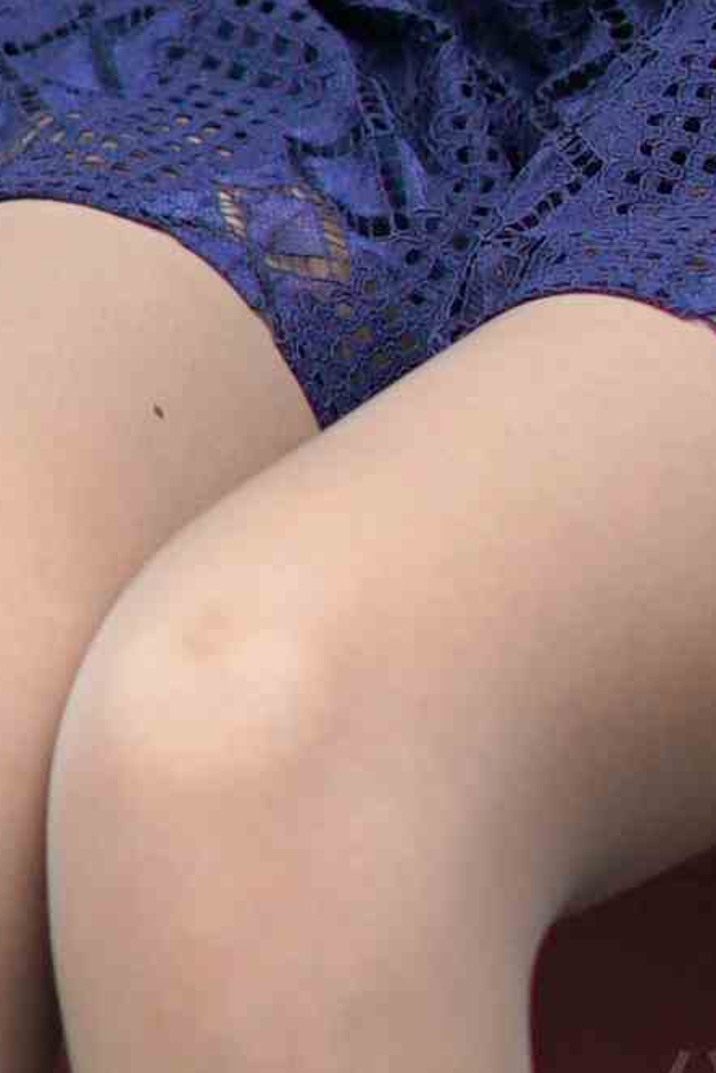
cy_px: 294
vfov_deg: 6.5
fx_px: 9506
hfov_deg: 4.3
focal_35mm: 319
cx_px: 311
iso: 200
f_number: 1.8
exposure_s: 1/5000
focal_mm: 50
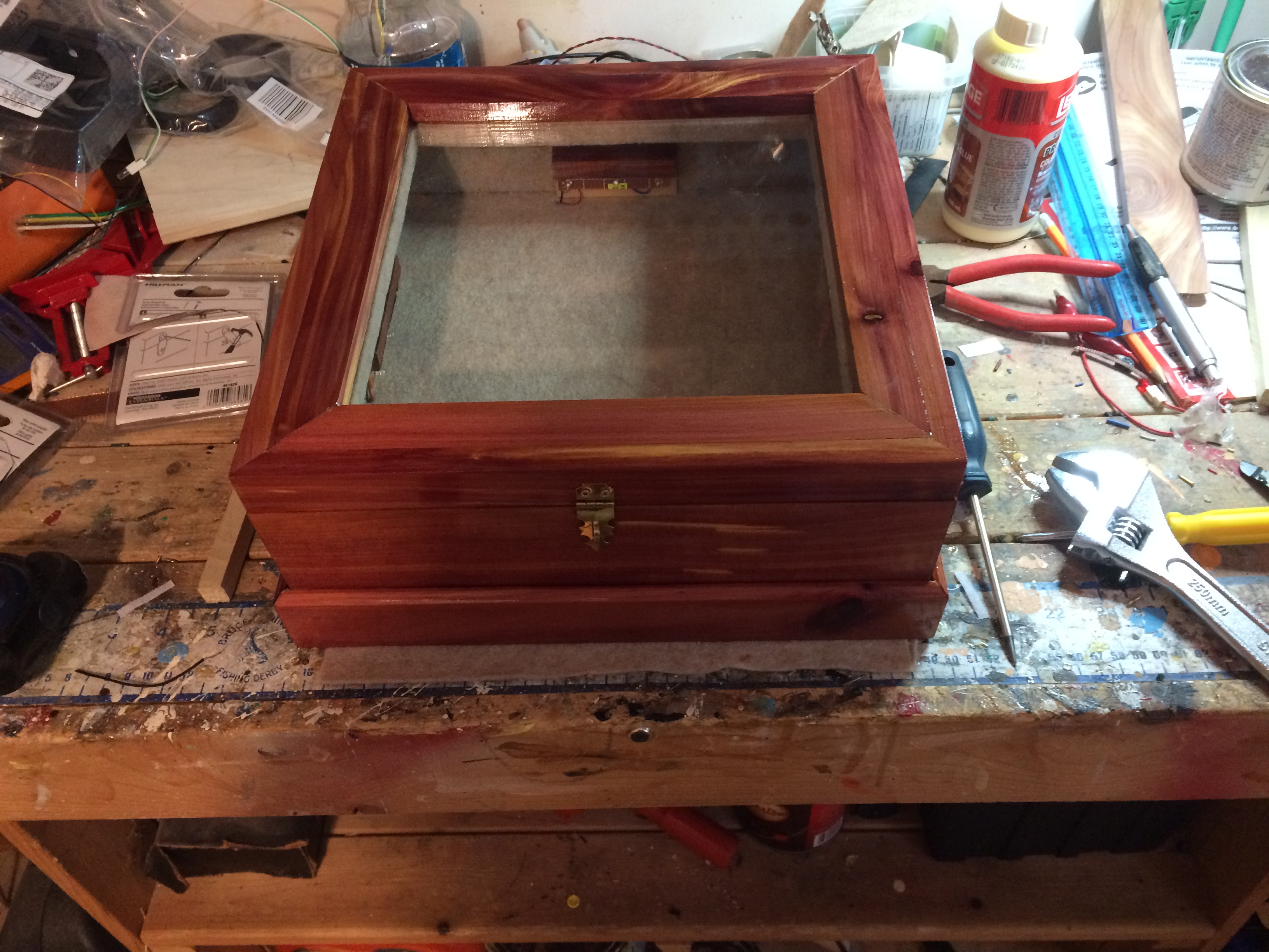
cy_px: 476
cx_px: 634
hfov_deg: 61.7
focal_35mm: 29
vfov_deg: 48.2
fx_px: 1063
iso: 200
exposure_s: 1/30
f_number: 2.2
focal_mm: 4.15
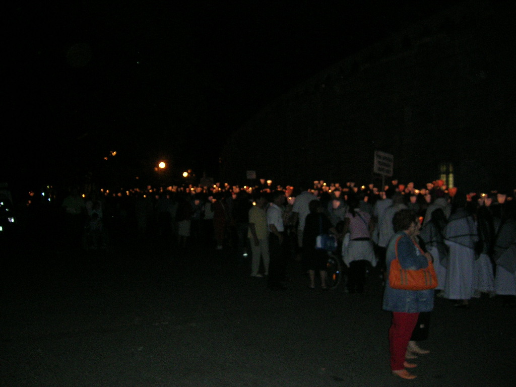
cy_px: 194
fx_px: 522
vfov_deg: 40.7
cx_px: 258
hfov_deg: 52.6
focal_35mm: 35
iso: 200
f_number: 2.8
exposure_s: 1/60.1
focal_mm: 5.4
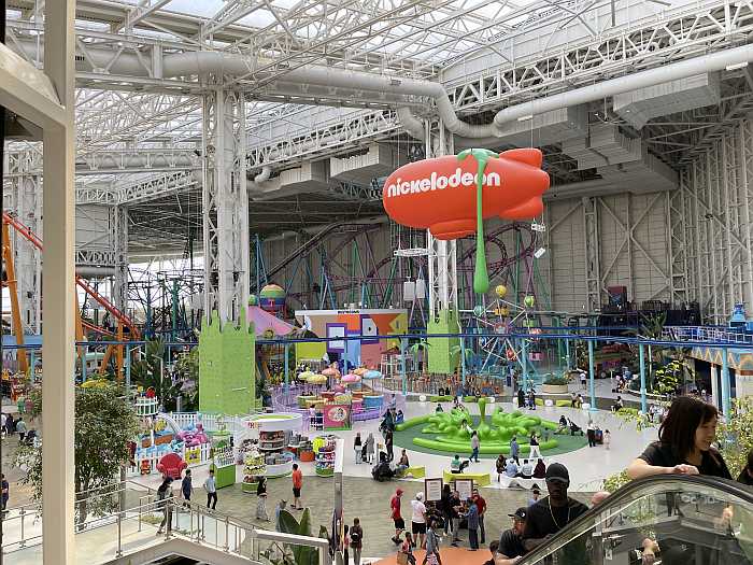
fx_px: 566
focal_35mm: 26
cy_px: 282
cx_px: 376
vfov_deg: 53.1
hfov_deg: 67.3
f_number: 1.6
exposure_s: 1/491
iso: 32
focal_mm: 4.2
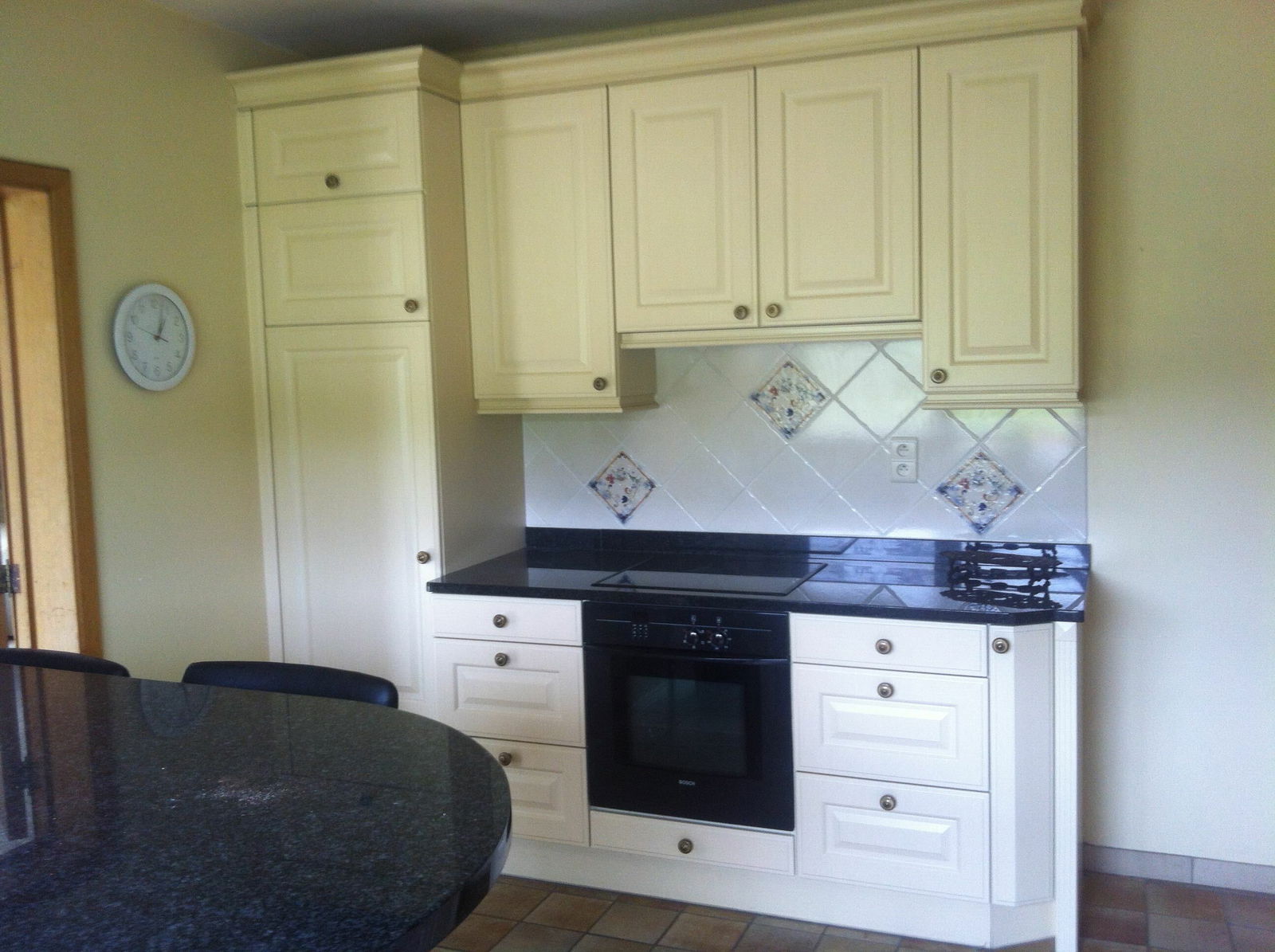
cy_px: 476
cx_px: 638
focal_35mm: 35
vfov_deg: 40.6
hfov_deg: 52.7
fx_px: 1287
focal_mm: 3.85
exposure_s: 1/30
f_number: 2.8
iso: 80
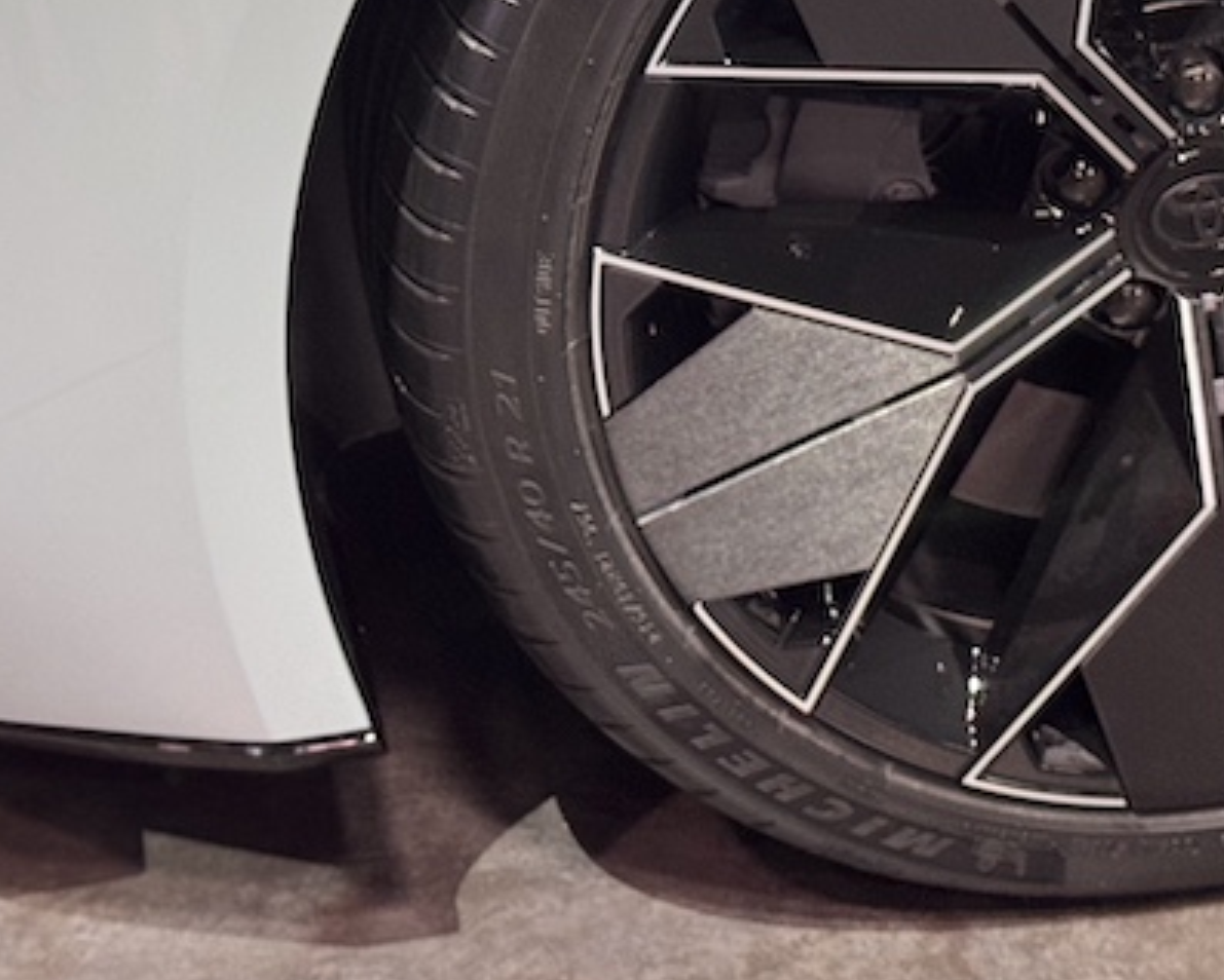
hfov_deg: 16.3
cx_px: 567
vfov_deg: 12.9
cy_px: -49
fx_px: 4277
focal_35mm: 118
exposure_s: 1/75
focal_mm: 6.76
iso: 80
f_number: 1.78
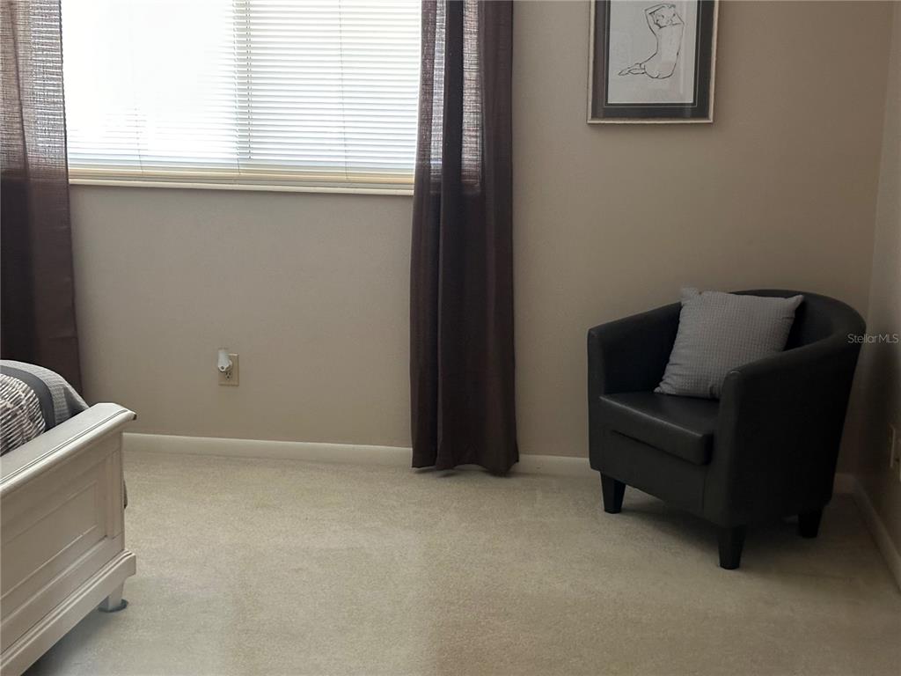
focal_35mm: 48
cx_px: 450
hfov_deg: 39.7
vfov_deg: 30.3
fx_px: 1249
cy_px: 338
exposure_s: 1/30
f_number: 1.78
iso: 500
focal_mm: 6.86
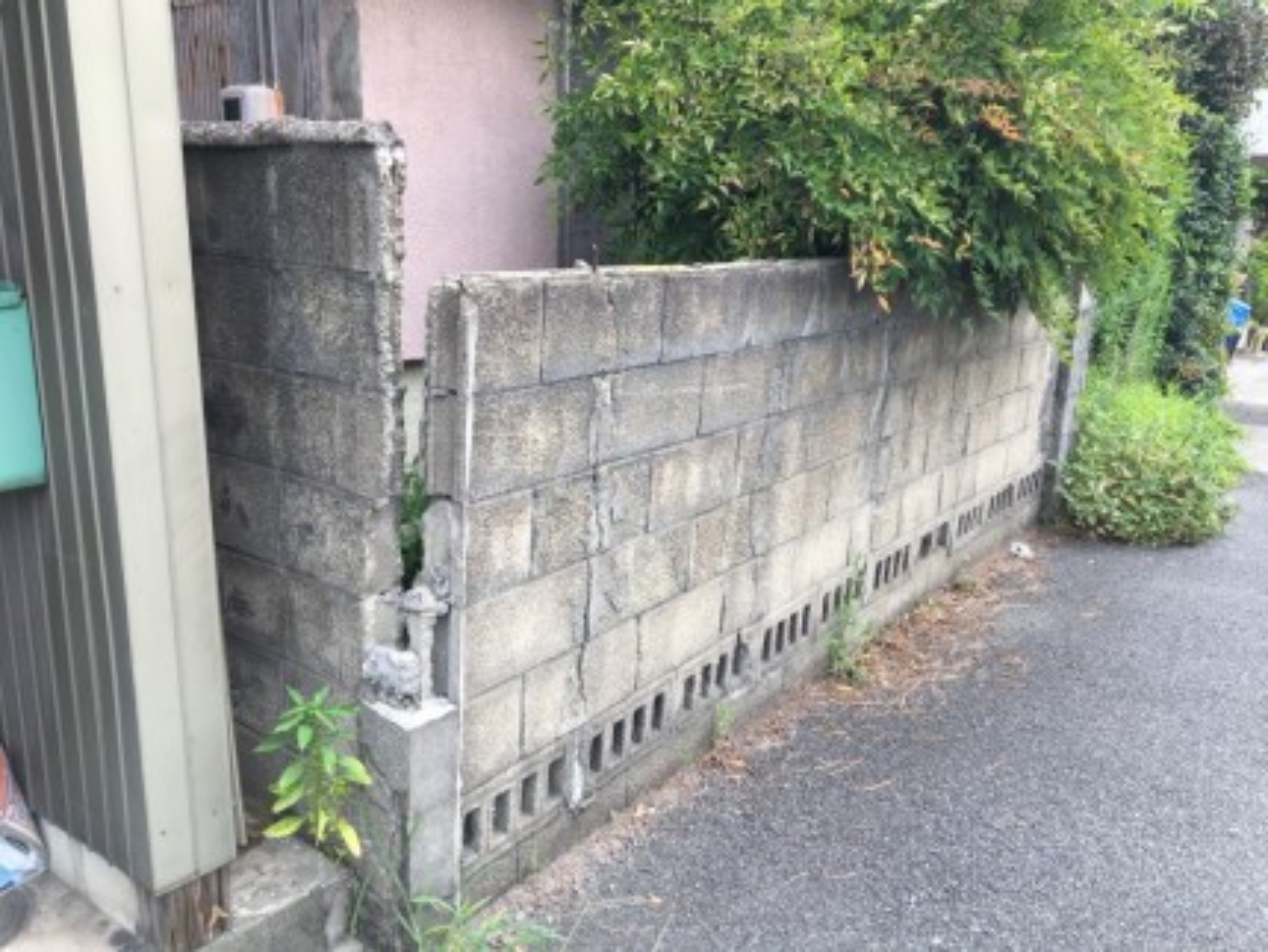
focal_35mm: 29
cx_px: 634
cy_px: 476
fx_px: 1063
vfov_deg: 48.3
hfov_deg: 61.6
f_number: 2.2
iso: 25
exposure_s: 1/405
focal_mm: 4.15
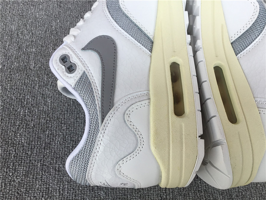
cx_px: 133
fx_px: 238
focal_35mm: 31
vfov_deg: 45.4
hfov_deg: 58.4
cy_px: 100
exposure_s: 1/479
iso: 25
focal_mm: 3.3
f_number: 2.4
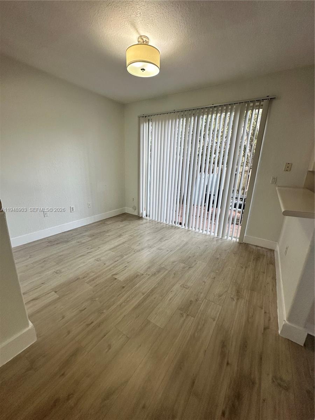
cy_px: 210
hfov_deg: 85.7
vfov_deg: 102.1
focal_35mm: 14
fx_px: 170
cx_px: 158
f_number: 2.2
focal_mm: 2.22
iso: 160
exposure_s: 1/120
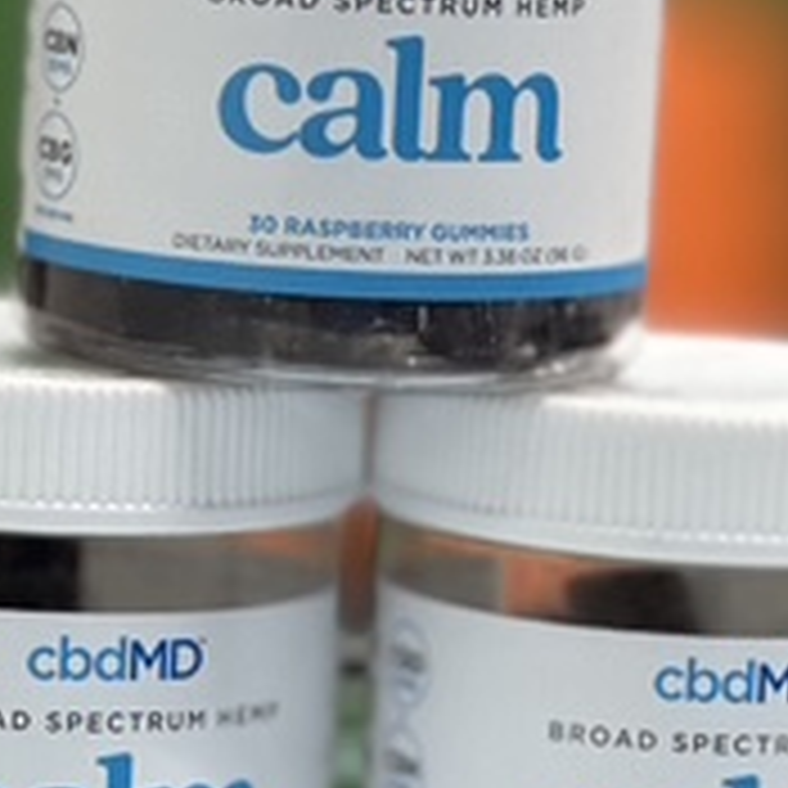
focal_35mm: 249
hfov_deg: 7.0
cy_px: 270
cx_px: 504
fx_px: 6413
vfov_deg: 7.0
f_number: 2.8
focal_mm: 9
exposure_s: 1/60
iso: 160
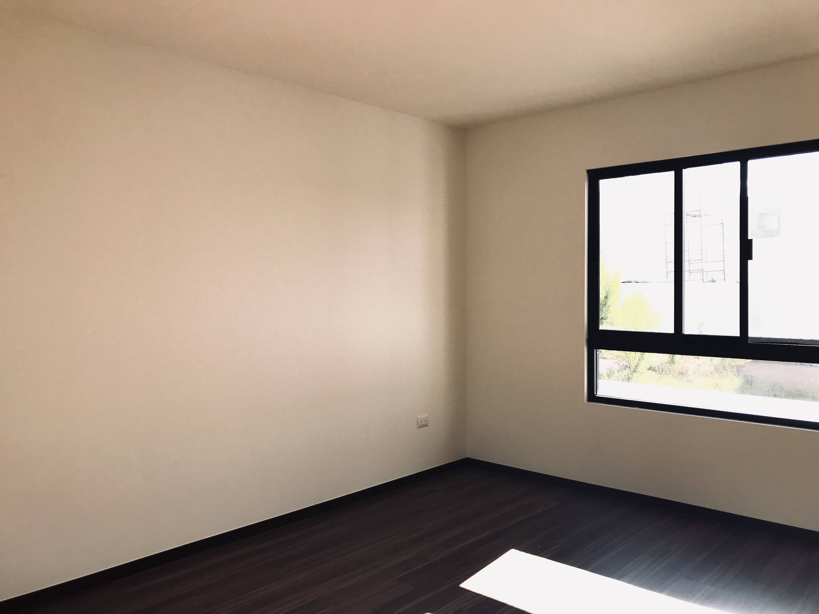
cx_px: 410
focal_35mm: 28
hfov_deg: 63.4
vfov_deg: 49.7
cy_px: 307
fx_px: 662
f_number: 1.8
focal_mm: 3.99
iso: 20
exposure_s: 1/346
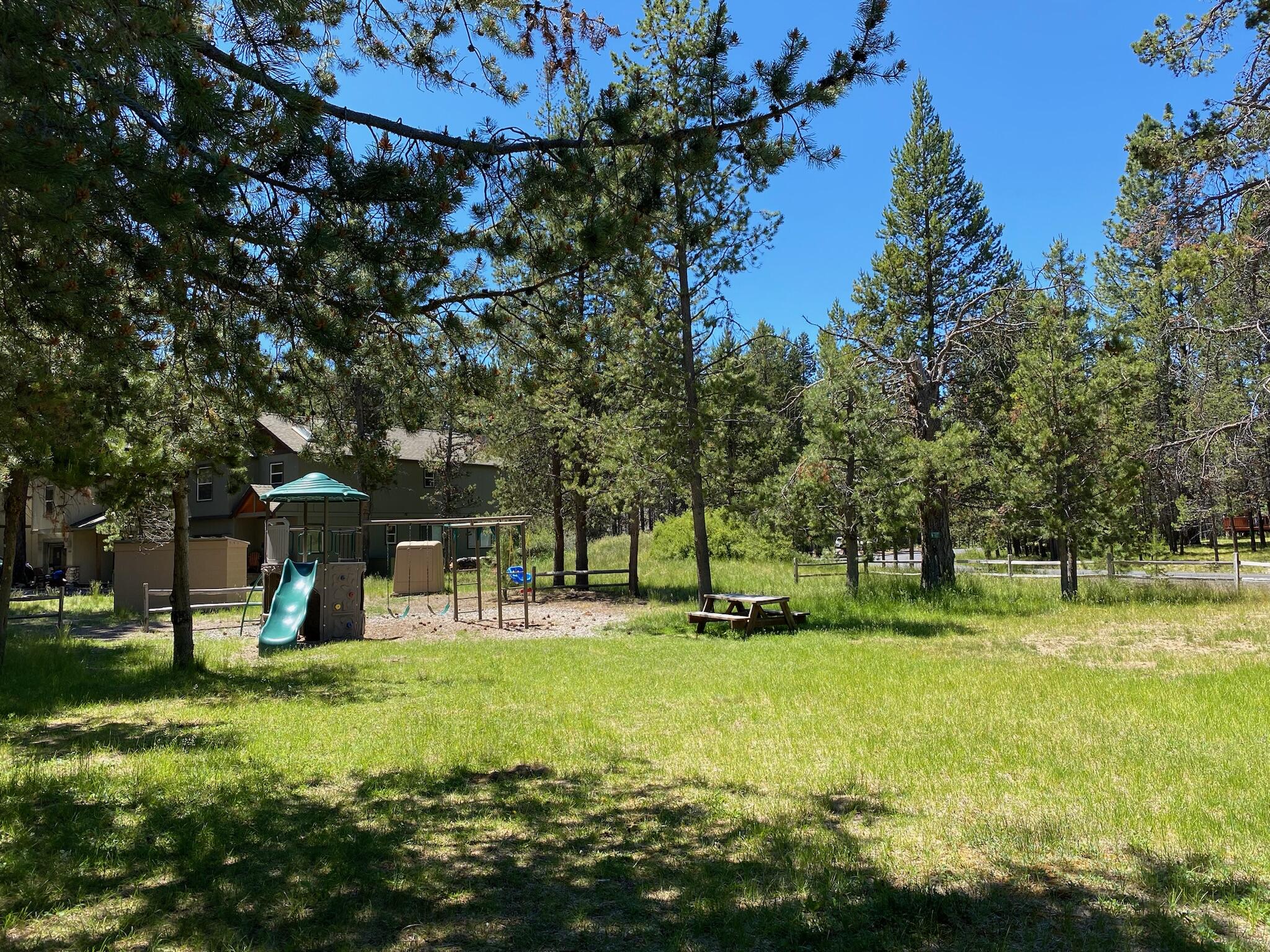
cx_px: 635
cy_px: 476
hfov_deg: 67.3
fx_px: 954
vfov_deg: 53.1
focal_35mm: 26
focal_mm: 4.25
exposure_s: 1/981
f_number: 1.8
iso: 32
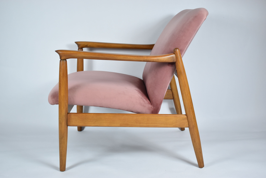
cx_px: 133
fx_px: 355
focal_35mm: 48
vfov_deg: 28.1
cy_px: 89
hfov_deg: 41.1
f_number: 4.5
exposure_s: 1/125
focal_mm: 32
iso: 900
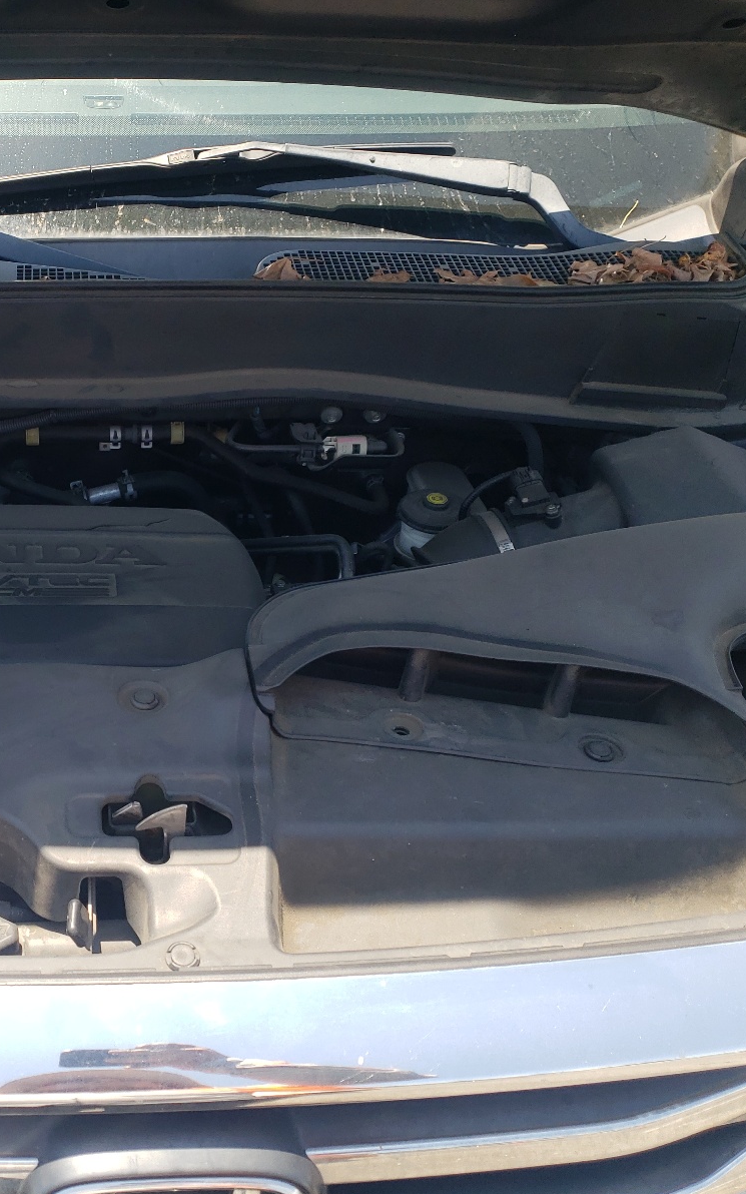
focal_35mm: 37
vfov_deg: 52.7
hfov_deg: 33.0
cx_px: 103
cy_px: 598
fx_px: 1204
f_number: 1.5
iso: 50
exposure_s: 1/769
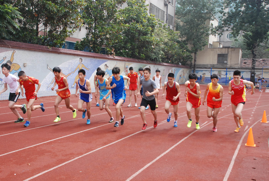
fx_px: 292
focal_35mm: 39
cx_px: 134
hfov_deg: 49.5
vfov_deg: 34.4
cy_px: 90
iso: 800
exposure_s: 1/320
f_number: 9
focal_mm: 26
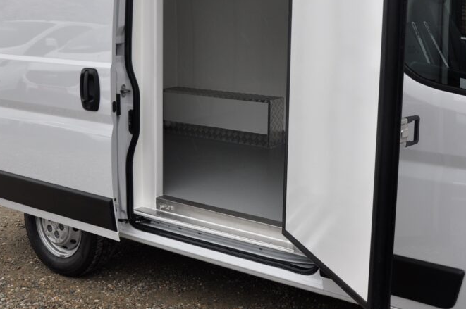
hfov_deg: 40.5
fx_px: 631
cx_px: 250
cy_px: 86
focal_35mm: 49
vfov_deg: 27.3
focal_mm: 21
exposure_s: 1/160
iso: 400
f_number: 7.1
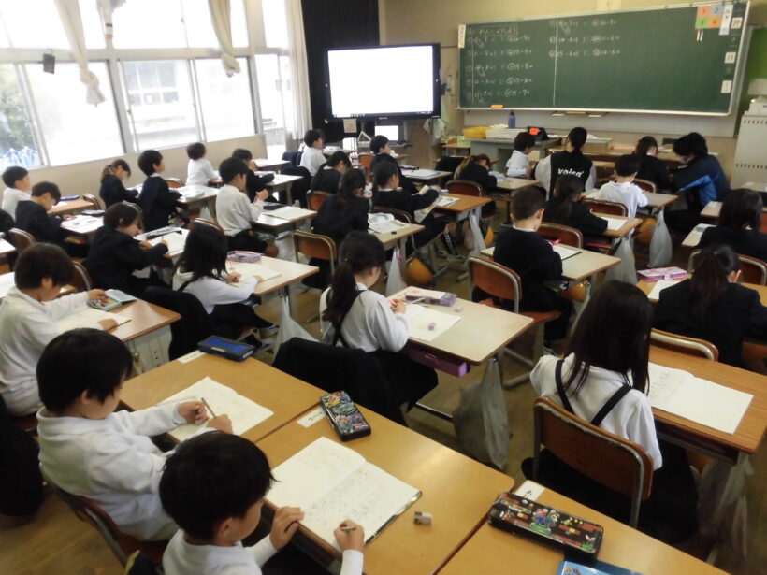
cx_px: 384
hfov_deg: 71.6
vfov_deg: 56.8
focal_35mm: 24
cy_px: 288
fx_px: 532
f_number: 3.1
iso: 320
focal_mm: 4.3
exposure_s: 1/40
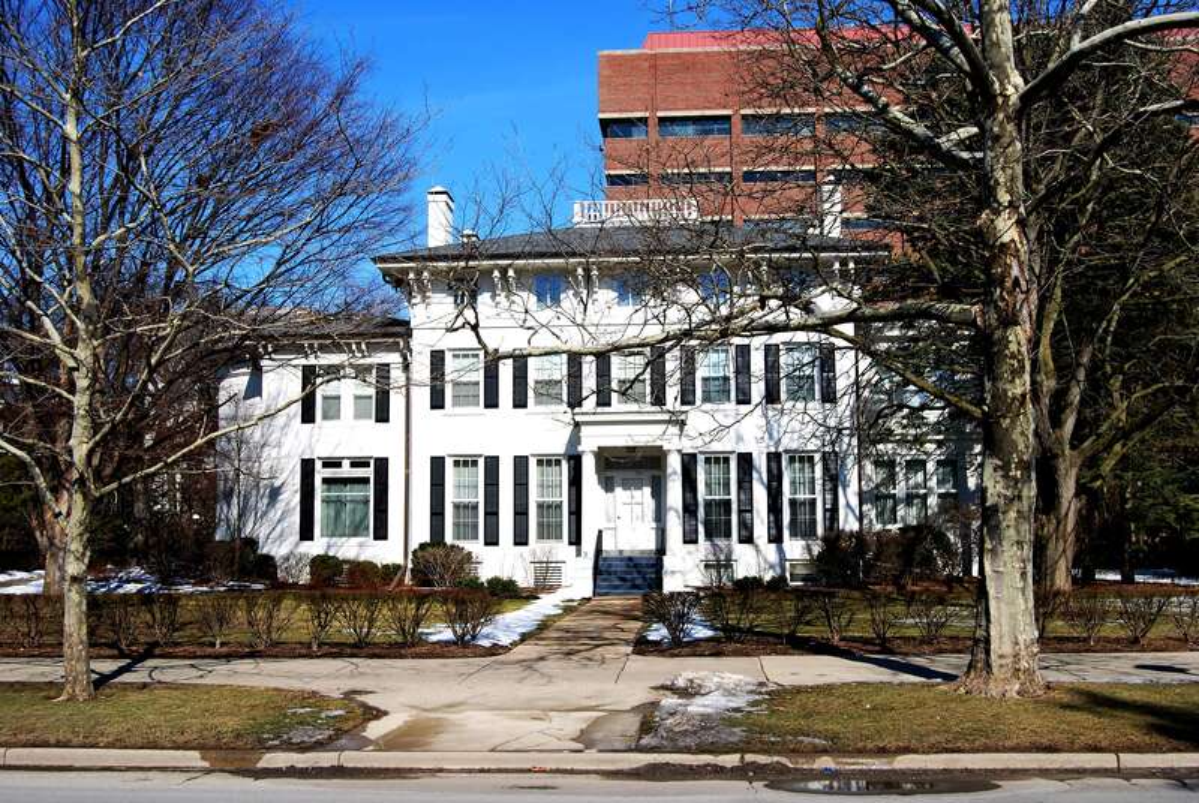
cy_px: 402
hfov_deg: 49.5
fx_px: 1301
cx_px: 600
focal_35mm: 39
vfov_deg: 34.3
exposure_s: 1/250
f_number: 10
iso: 110
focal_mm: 26
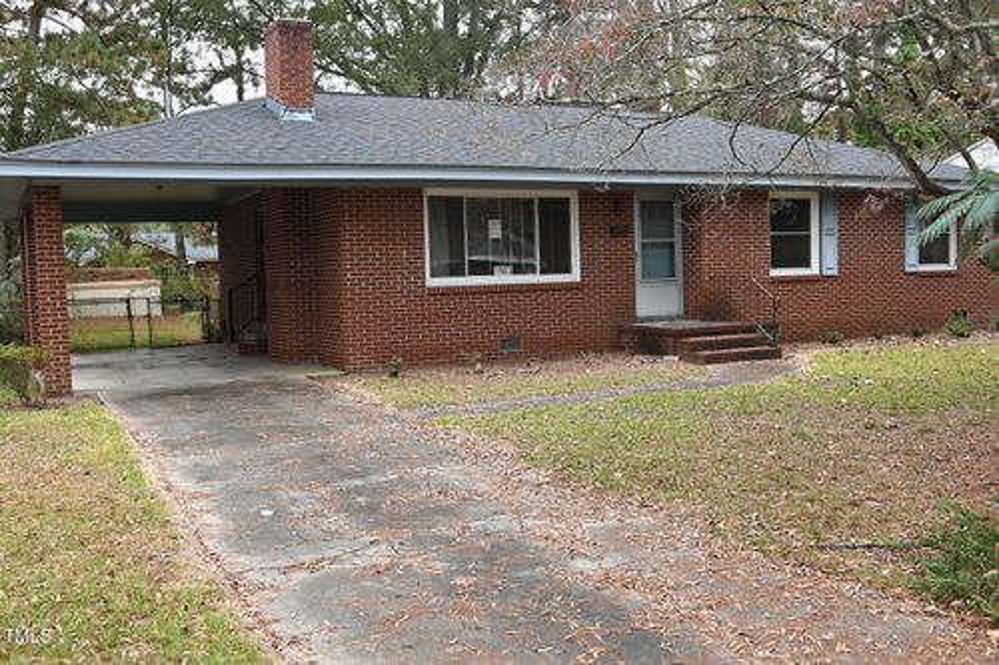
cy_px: 332
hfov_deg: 55.8
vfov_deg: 38.9
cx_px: 500
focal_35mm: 34
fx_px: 943
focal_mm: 23
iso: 200
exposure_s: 1/100
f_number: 5
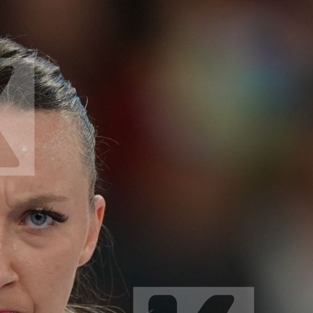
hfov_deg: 0.9
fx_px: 19457
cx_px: -26
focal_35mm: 1902
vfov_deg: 0.9
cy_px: 346
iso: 800
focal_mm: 400
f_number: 2.8
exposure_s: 1/500
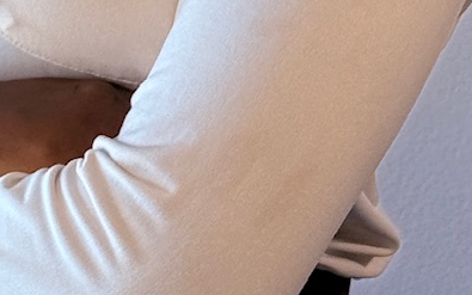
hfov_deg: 7.9
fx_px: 3396
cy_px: -434
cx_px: 158
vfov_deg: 4.8
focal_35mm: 264
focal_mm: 6.76
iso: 80
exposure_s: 1/229
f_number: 1.78
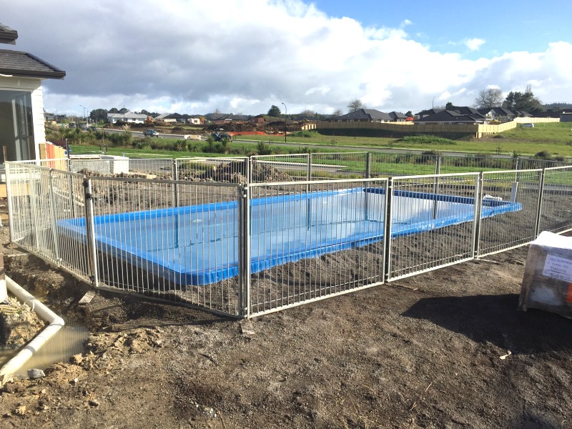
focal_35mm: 29
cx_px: 286
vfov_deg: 48.2
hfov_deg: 61.7
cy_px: 214
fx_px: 479
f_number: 2.2
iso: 32
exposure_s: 1/1883
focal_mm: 4.15
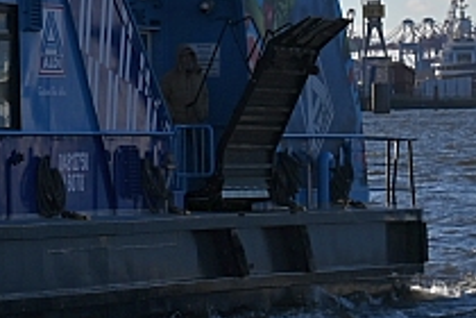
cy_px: -74
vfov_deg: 6.1
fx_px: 2975
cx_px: -580
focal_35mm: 225
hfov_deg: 8.5
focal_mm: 46
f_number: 7.1
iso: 100
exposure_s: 1/500
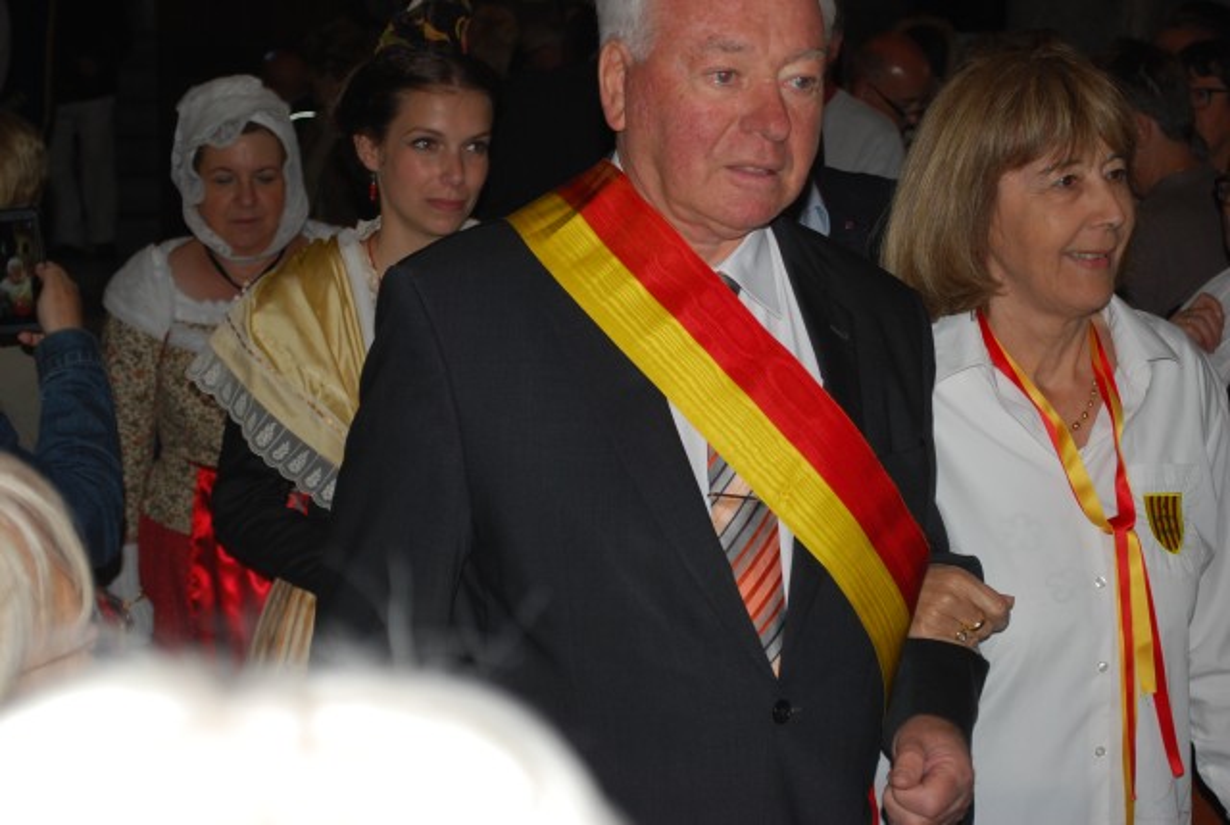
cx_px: 615
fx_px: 2464
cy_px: 412
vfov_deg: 19.0
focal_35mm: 72
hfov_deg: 28.0
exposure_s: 1/60
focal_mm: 48
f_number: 5.6
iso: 200
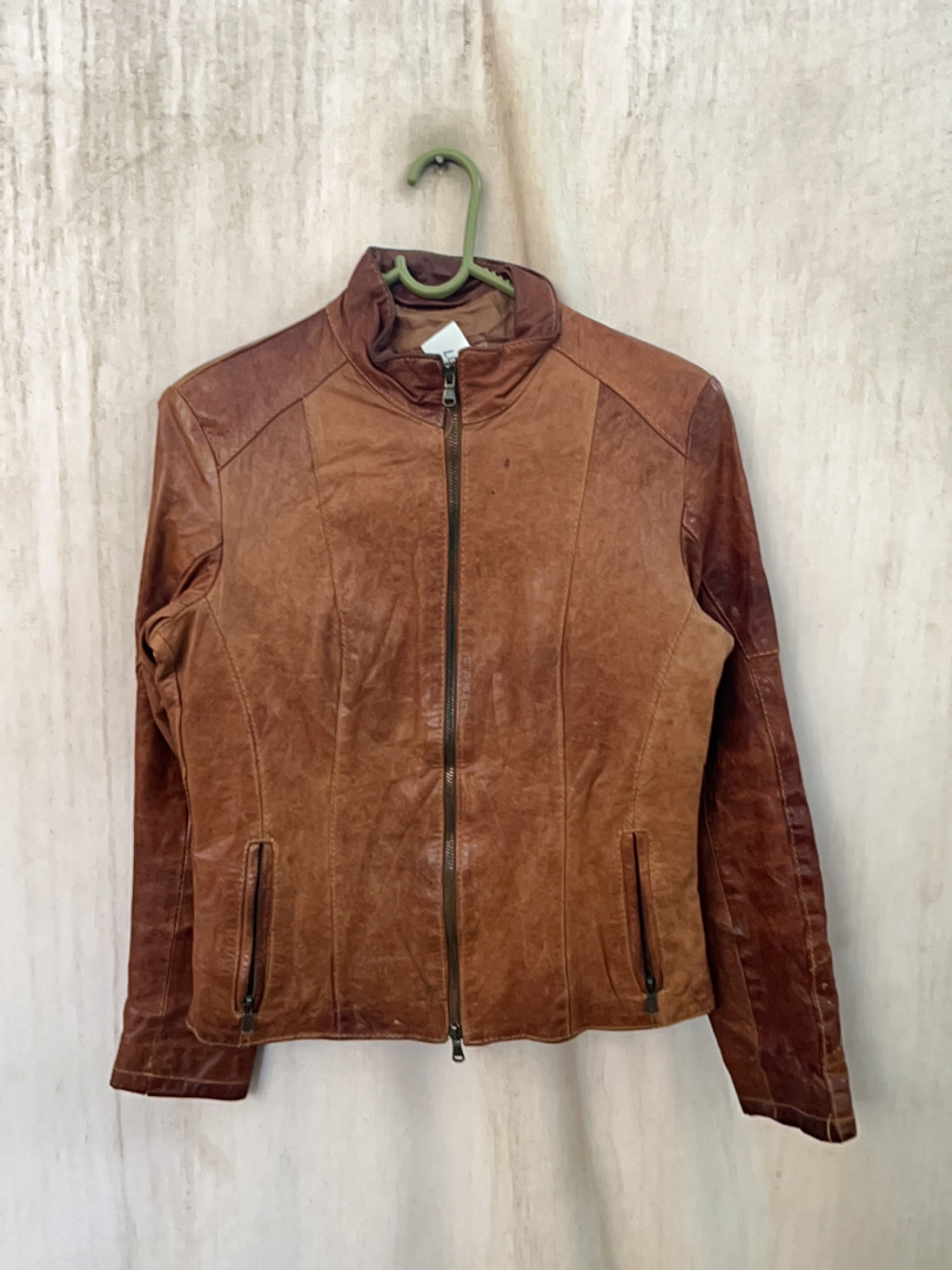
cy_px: 635
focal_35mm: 27
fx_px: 990
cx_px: 476
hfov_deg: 51.4
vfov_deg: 65.3
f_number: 1.6
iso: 200
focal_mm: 5.1
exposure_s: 1/60
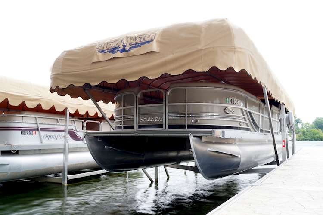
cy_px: 108
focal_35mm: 33
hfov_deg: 57.2
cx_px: 162
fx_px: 296
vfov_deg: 40.0
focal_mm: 22
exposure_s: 1/5
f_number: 22
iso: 100
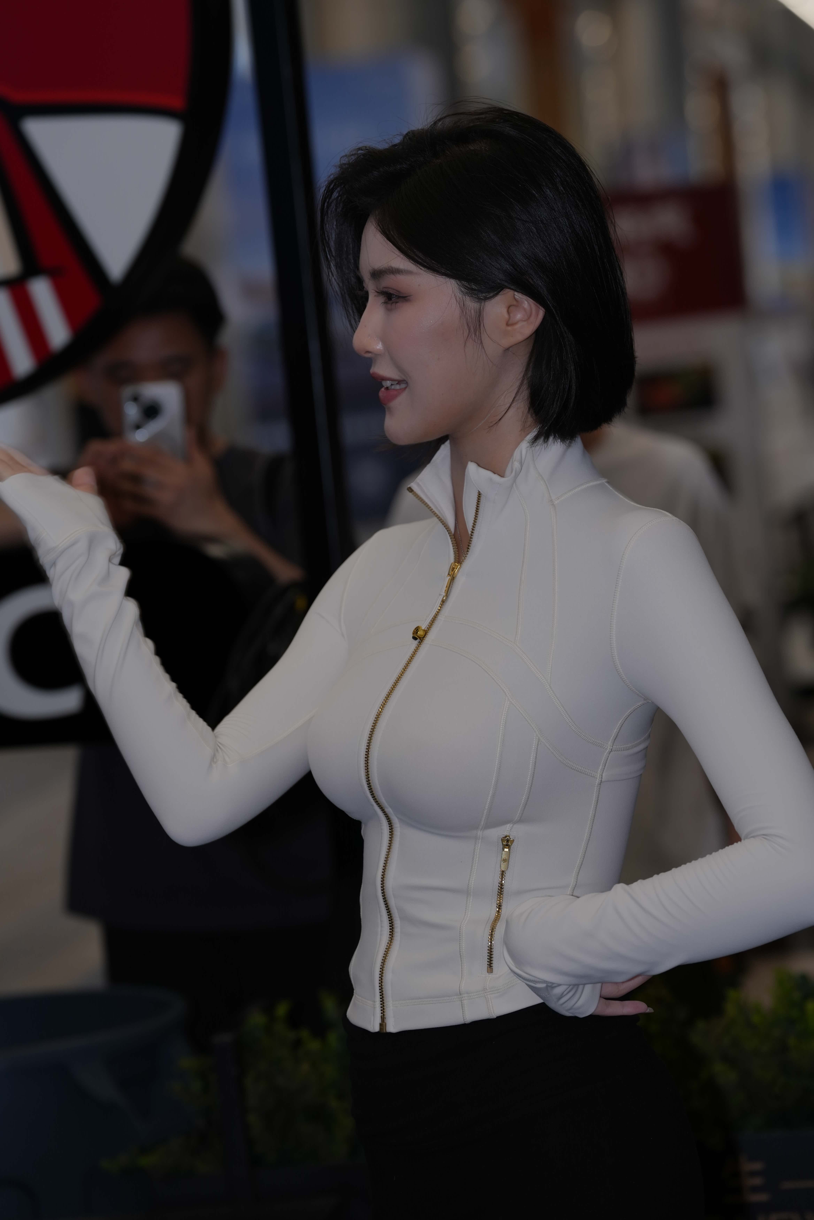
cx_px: 407
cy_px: 610
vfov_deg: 15.2
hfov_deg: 10.2
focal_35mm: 135
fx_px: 4578
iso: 320
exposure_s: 1/160
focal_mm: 135
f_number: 4.5
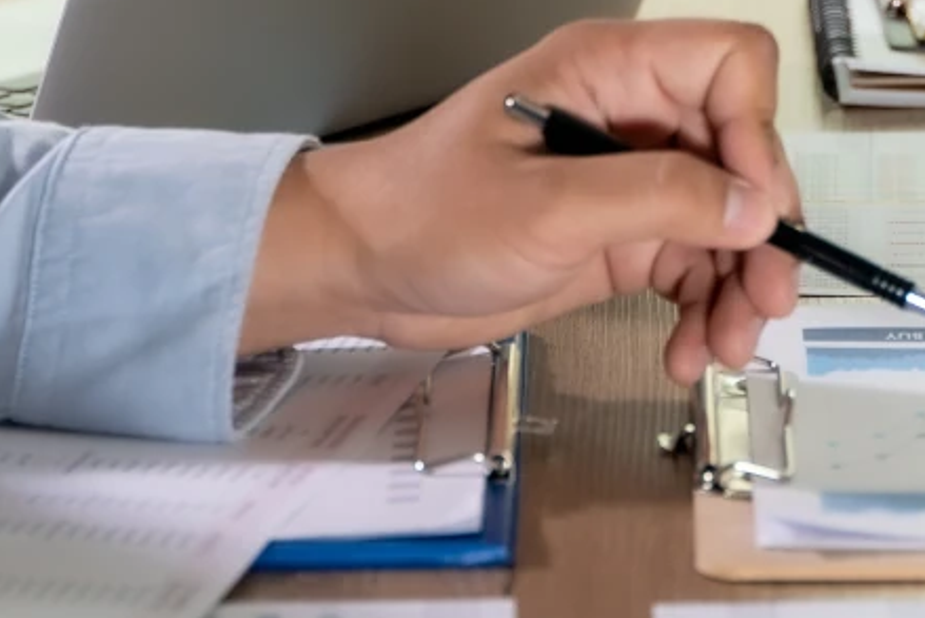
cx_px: 655
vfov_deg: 6.5
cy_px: 422
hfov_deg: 9.6
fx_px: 5474
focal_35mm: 213
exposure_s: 1/320
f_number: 2.8
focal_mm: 52
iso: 100
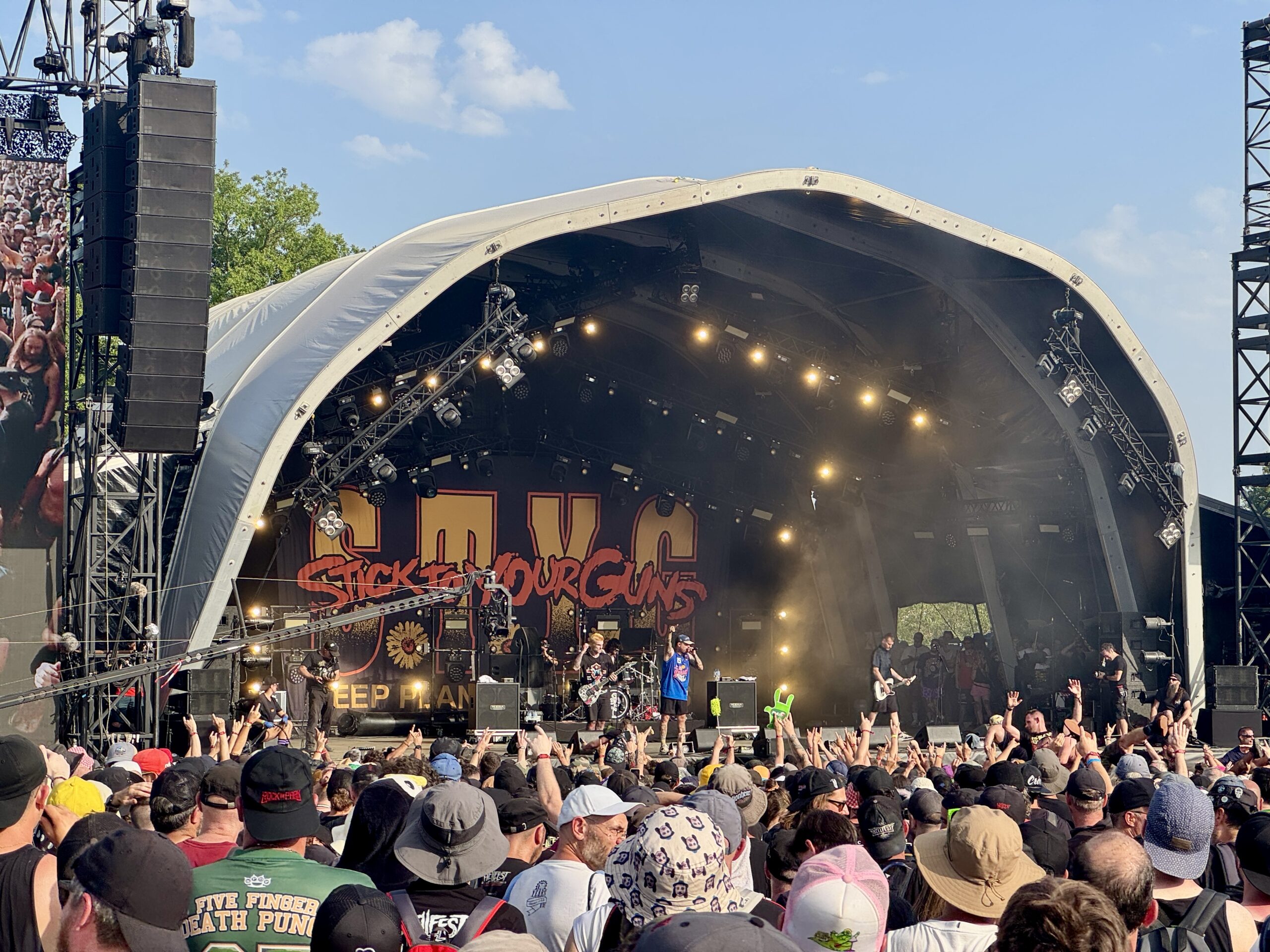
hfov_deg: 25.3
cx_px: 635
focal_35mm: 77
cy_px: 476
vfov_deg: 19.1
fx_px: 2825
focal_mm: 9
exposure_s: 1/494
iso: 25
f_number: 2.8
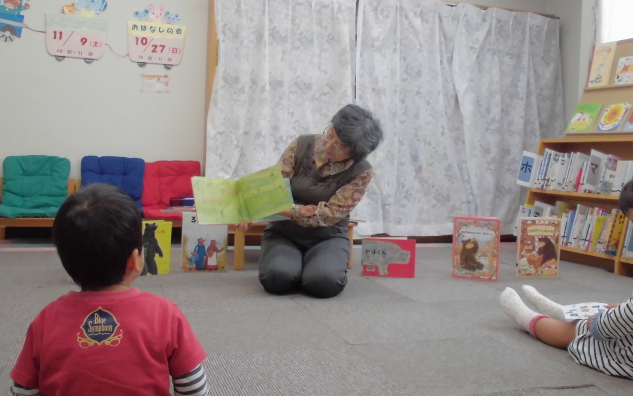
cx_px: 316
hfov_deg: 52.7
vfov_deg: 34.4
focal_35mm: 37
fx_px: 638
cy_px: 180
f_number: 4
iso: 400
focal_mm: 6.1
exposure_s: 1/60
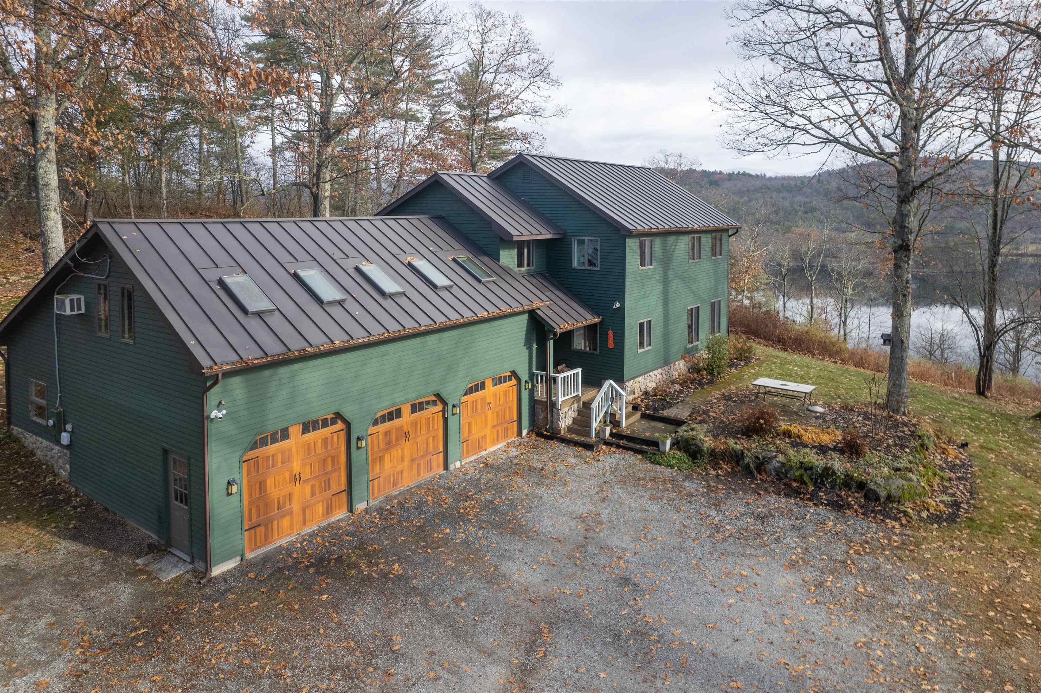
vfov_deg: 57.2
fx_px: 636
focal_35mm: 22
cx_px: 520
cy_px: 346
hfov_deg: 78.6
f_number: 2.8
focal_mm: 8.38
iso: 150
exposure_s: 1/80
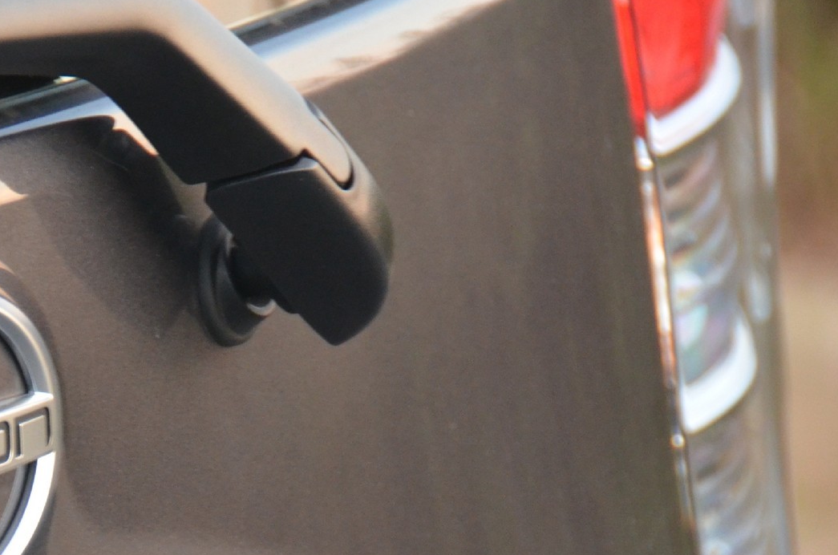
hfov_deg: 3.4
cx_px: -57
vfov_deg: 2.2
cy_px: 491
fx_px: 14169
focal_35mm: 610
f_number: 5.6
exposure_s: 1/30
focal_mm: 170
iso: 1600
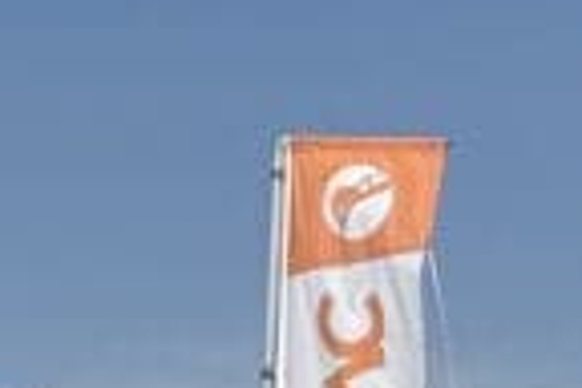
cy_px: 1263
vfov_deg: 4.2
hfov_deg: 6.6
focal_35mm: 313
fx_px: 5060
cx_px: 392
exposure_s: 1/4975
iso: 64
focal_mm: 6.76
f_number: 1.78
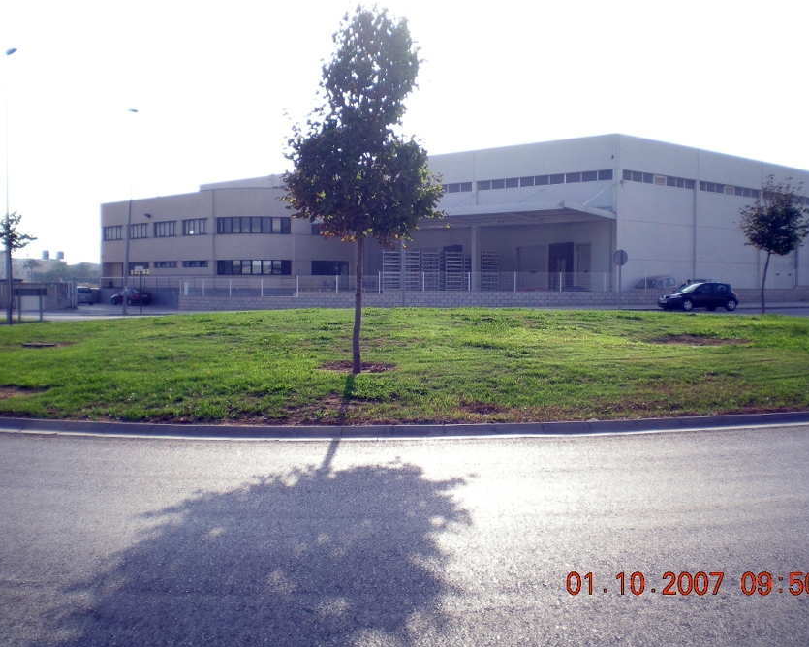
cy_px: 325
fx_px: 958
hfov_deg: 45.8
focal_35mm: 40
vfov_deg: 37.3
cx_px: 420
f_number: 4.6
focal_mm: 6.3
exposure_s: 1/227
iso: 50
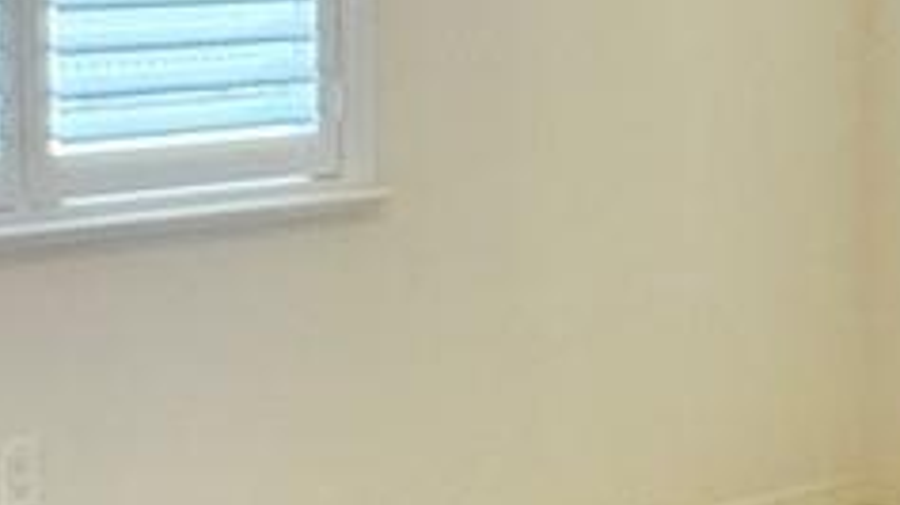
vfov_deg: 11.6
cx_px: 1018
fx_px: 2457
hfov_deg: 19.8
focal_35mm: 103
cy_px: 0
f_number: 2.2
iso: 160
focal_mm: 2.22
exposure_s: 1/120
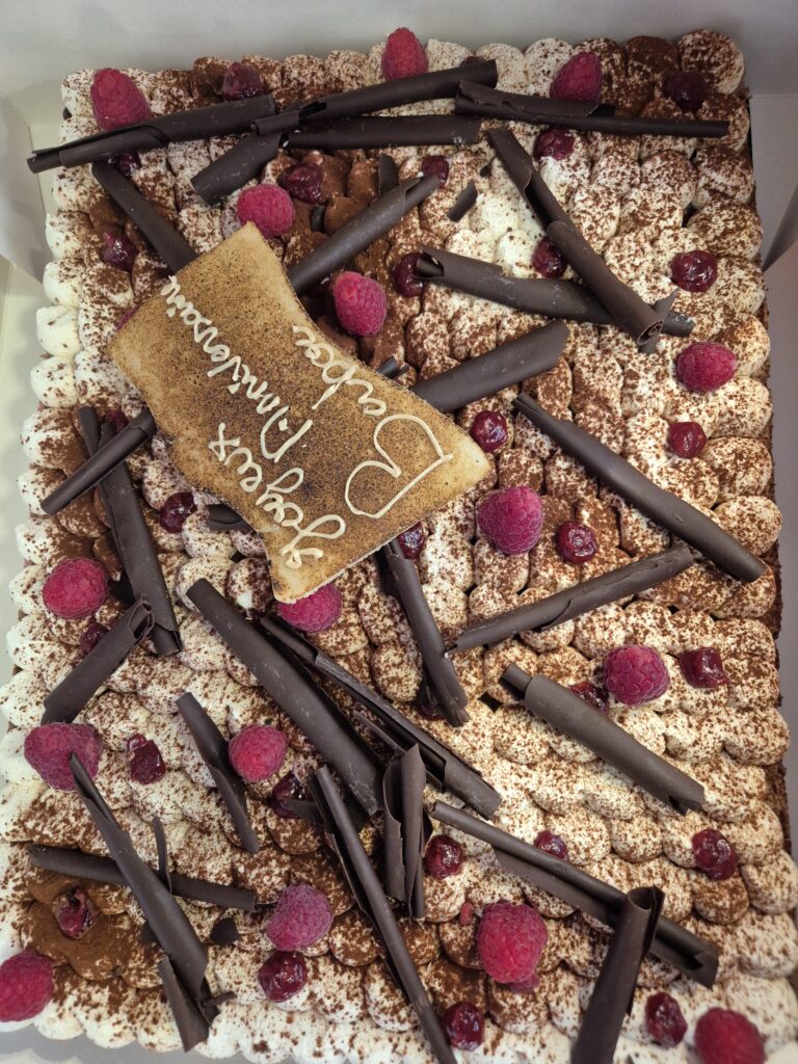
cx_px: 399
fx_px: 707
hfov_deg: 58.9
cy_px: 532
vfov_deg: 73.9
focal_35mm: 23
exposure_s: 1/100
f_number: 1.8
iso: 640
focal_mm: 5.4
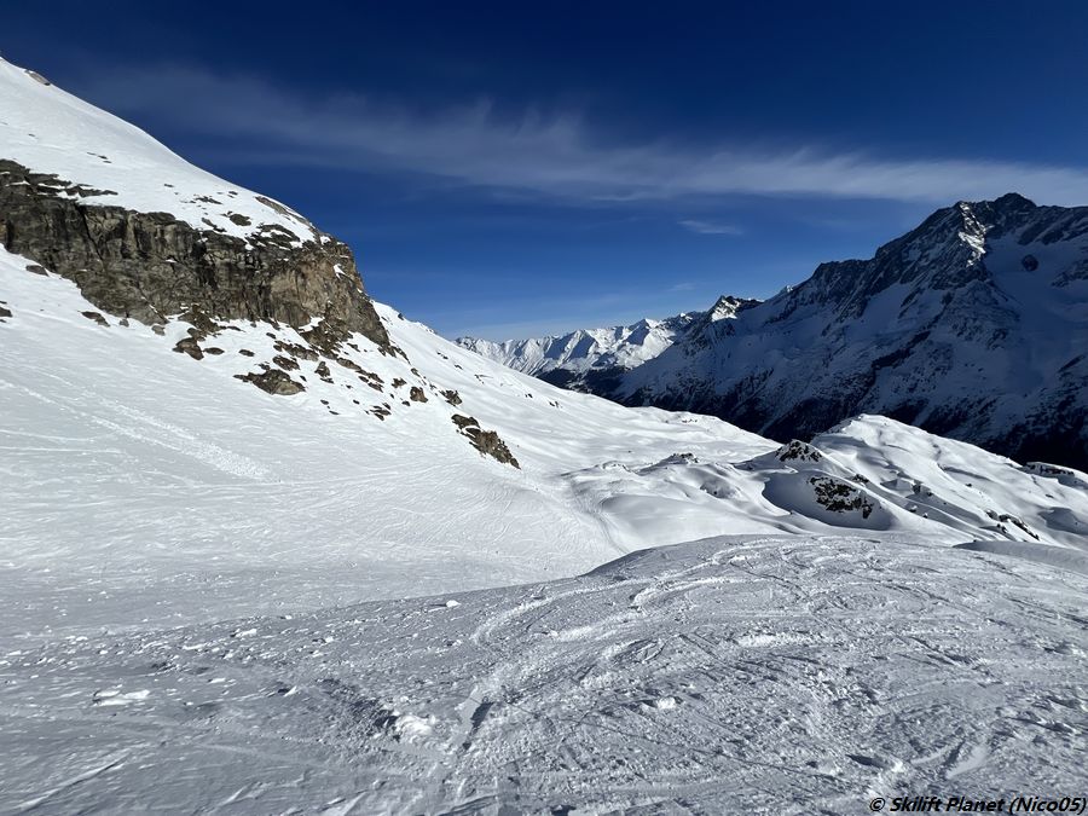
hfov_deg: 106.2
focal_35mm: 13
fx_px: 409
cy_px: 408
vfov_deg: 89.9
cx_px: 544
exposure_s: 1/6944
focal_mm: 1.57
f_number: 1.8
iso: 32
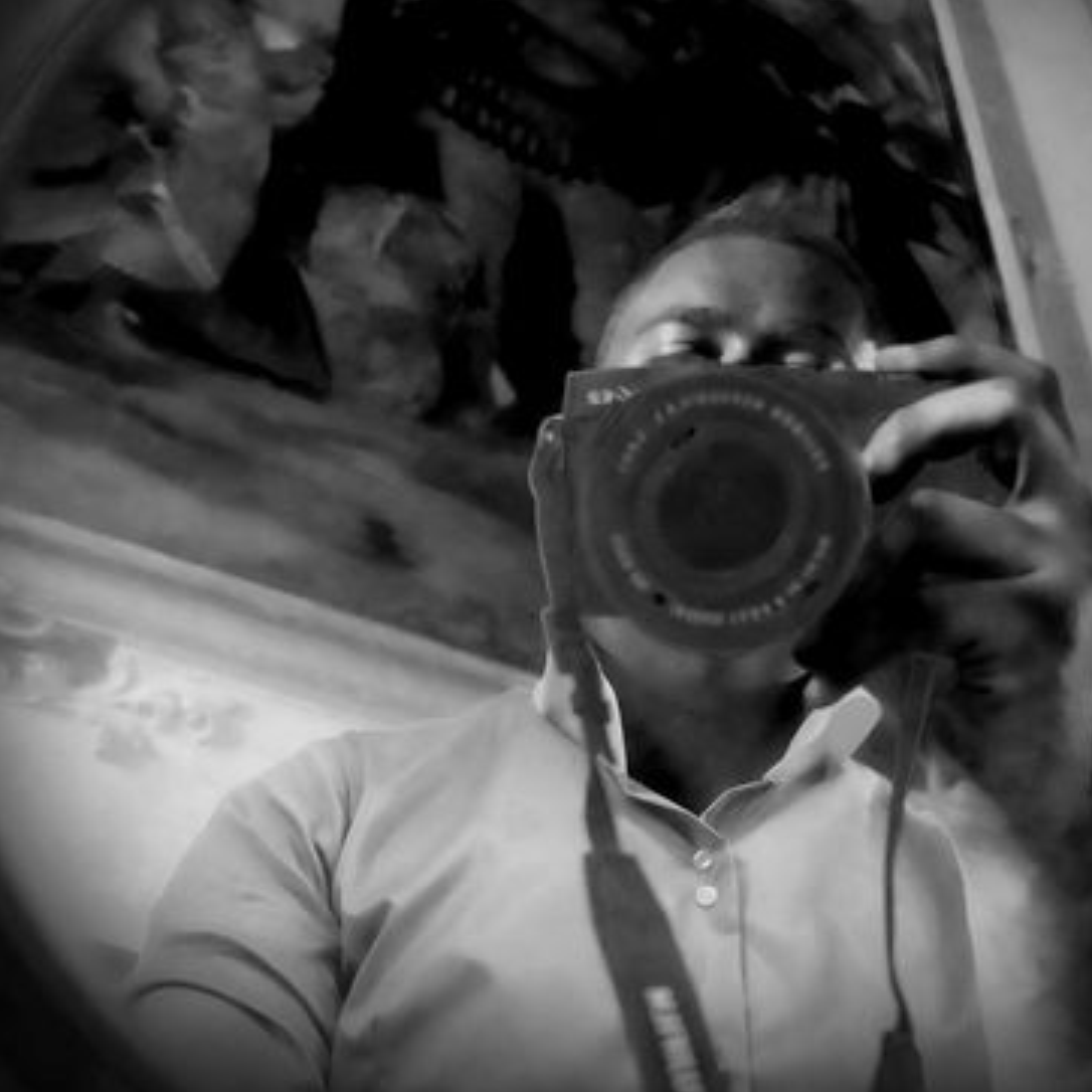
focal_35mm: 38
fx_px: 1356
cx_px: 633
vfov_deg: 43.8
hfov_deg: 43.7
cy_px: 501
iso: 6400
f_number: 2.8
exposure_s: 1/120
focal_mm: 18
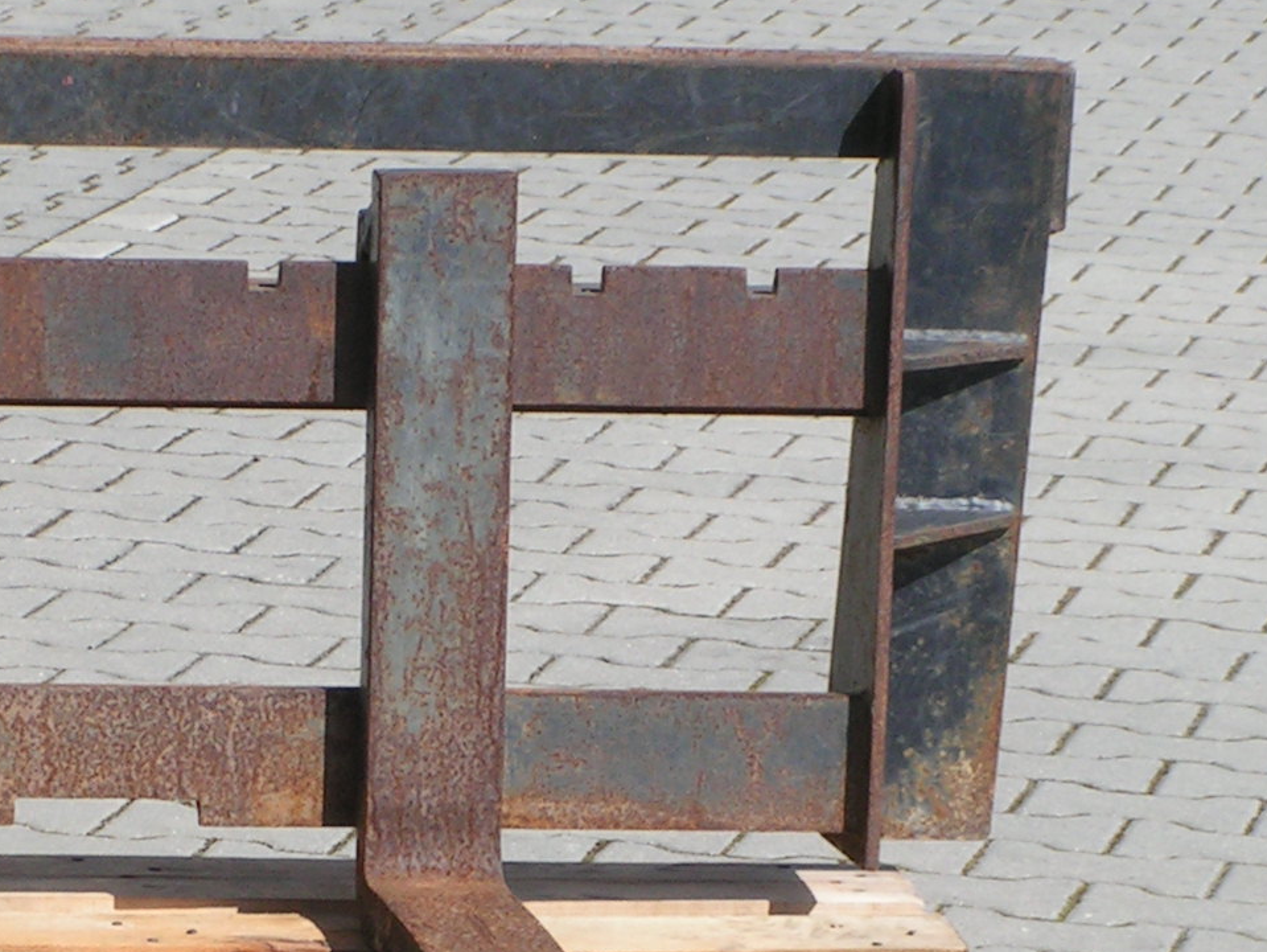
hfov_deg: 7.8
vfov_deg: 5.9
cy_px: 620
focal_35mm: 254
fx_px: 9300
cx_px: 184
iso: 50
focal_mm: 18.2
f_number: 6.3
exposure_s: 1/320
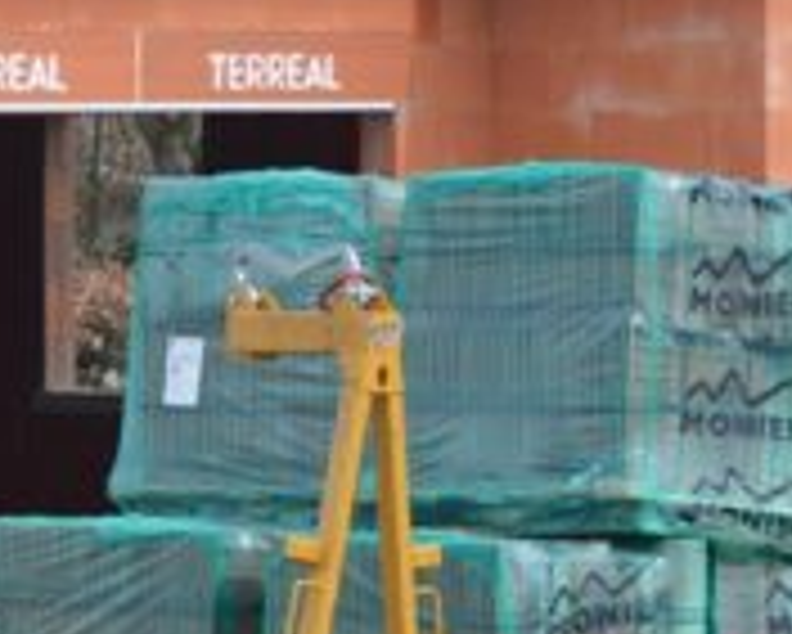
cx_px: 477
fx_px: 10788
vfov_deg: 3.4
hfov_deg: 4.2
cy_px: 223
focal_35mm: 460
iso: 100
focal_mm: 90
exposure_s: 1/200
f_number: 7.1
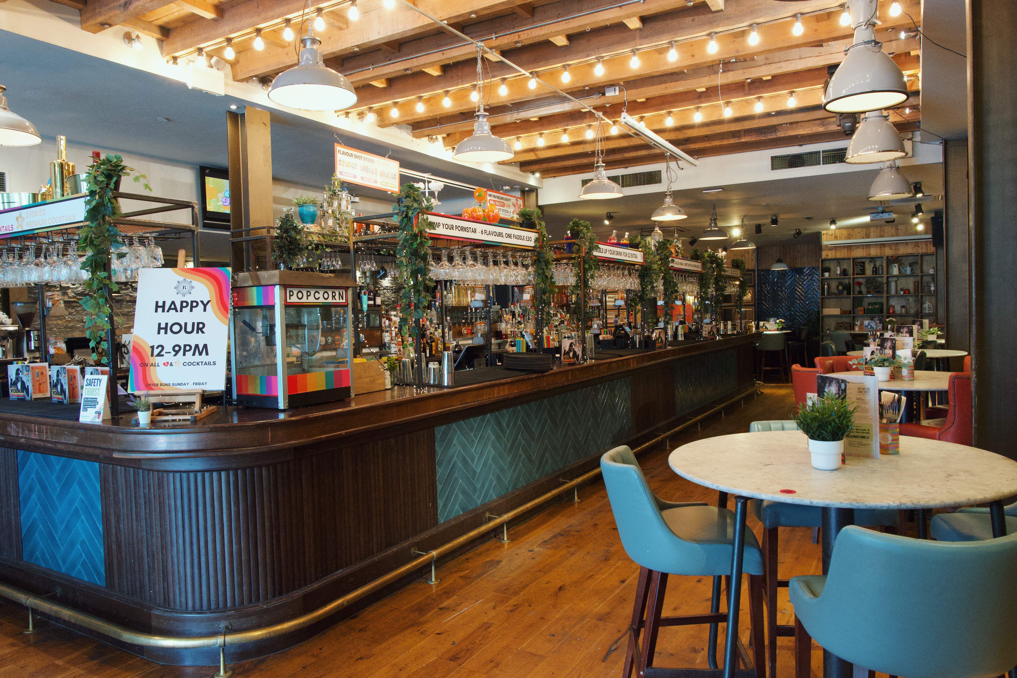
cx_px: 508
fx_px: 678
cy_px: 339
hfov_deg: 73.7
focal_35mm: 24
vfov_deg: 53.1
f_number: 8
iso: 2500
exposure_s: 1/30
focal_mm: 16
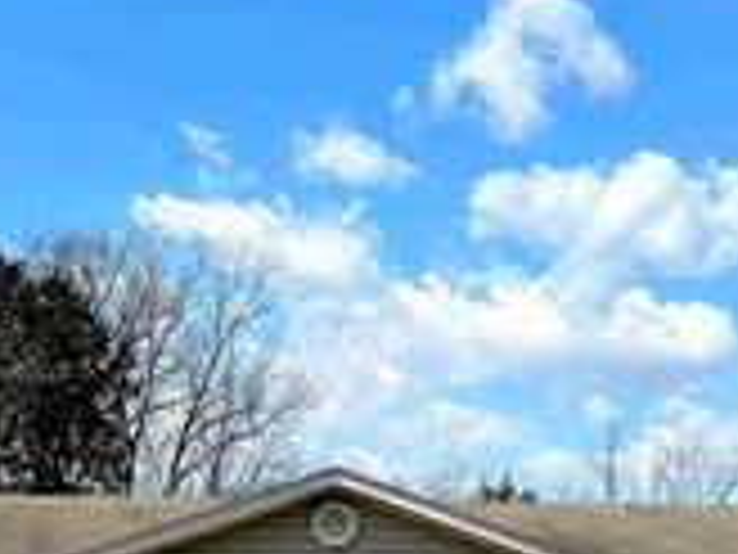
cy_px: 642
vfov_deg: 19.2
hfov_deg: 26.7
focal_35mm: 73
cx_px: 351
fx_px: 1556
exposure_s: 1/5848
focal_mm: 6.86
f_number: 1.78
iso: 80
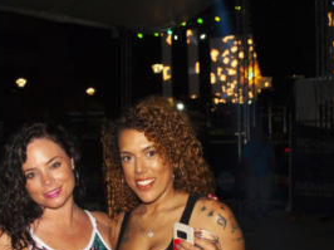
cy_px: 156
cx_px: 157
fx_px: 839
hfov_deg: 22.5
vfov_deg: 16.9
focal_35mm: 87
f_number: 4.8
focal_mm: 32
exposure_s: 1/60
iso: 200
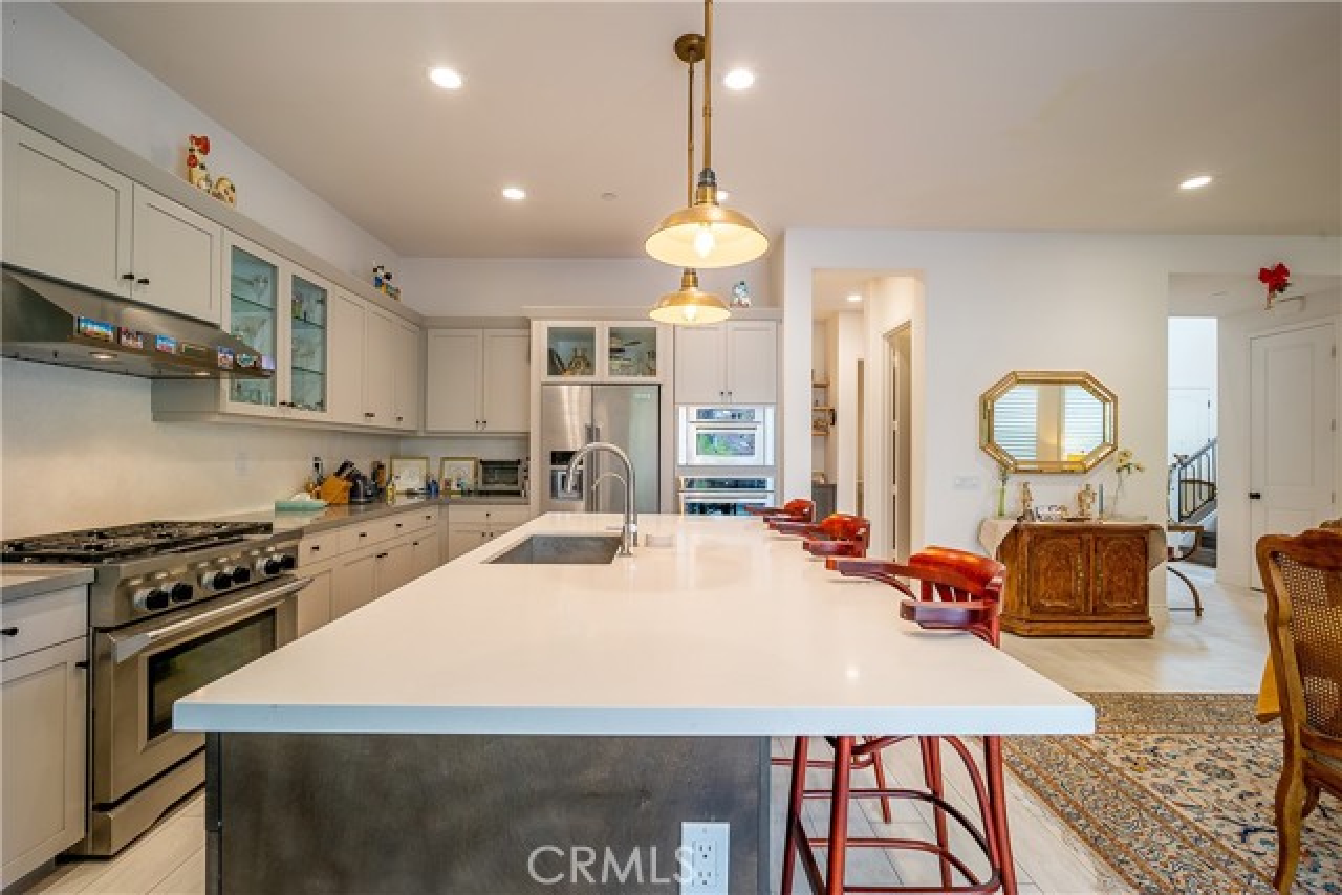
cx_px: 671
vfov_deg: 77.4
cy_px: 448
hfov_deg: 100.4
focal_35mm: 15
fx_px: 559
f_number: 8
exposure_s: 1/50
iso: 400
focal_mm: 15
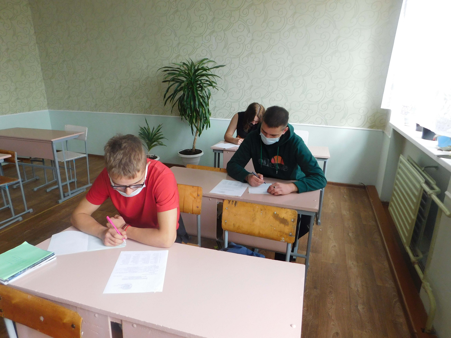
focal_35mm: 23
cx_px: 226
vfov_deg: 58.9
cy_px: 169
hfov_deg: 73.9
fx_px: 300
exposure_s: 1/30
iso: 200
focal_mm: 4
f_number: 3
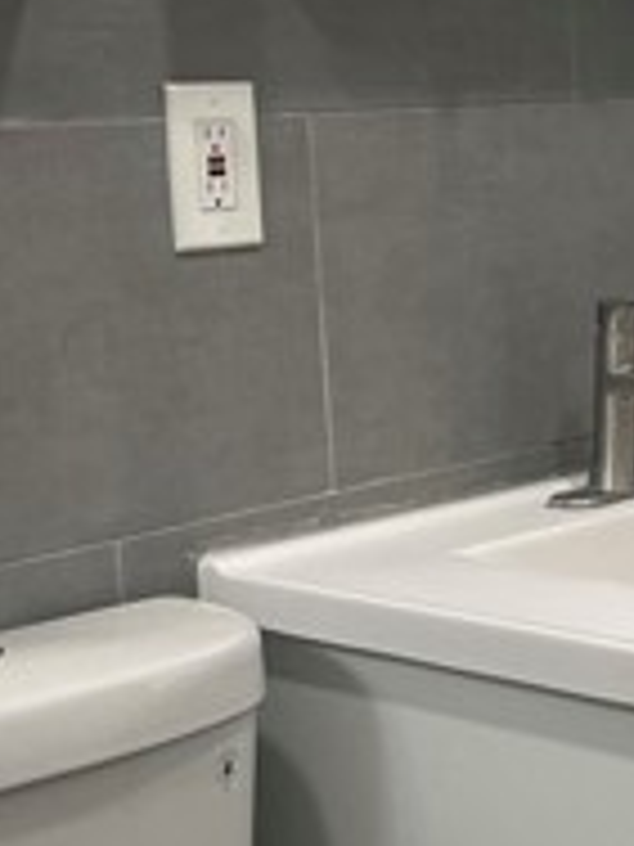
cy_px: 360
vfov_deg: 23.0
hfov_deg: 16.5
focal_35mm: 85
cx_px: 787
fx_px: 2076
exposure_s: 1/120
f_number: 1.6
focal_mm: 5.1
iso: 100
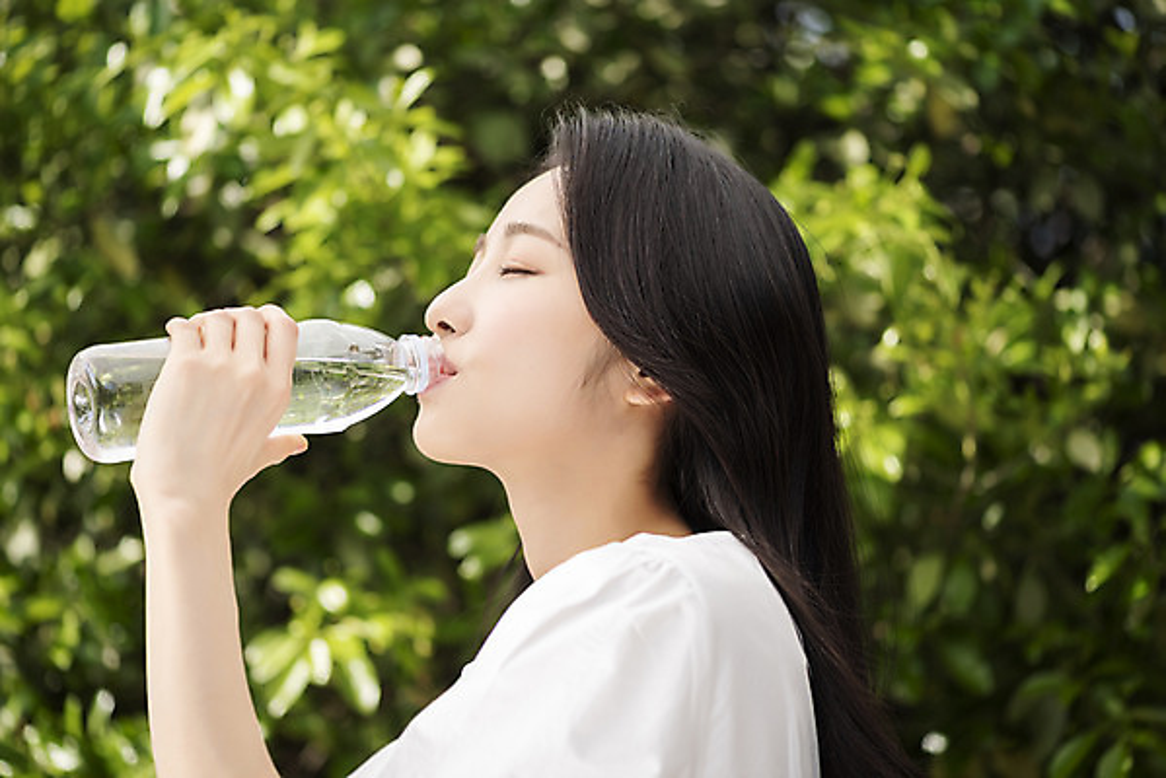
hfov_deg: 19.4
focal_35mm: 105
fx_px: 3402
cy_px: 389
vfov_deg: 13.1
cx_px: 583
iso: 100
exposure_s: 1/400
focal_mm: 105
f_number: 4
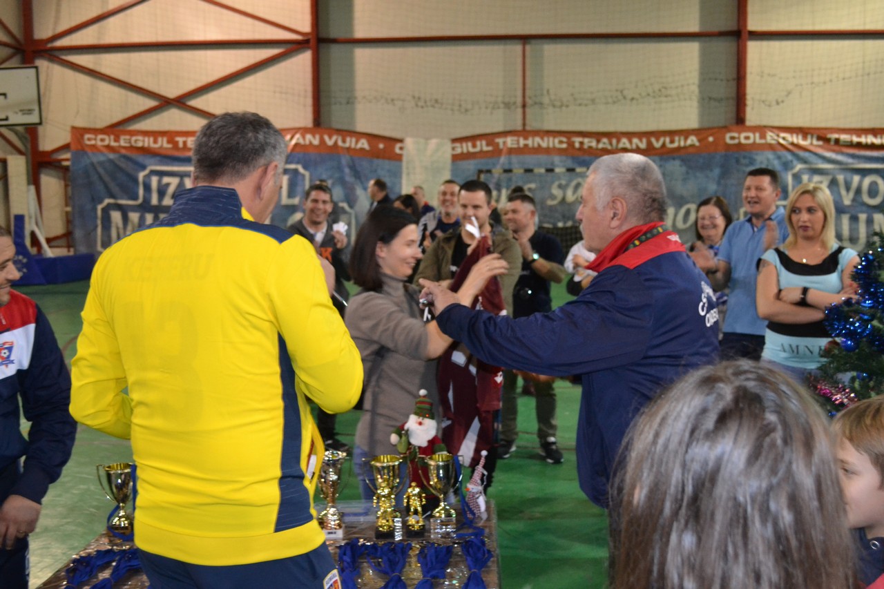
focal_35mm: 39
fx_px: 957
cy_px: 294
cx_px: 442
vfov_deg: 34.2
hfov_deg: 49.6
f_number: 4.2
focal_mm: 26
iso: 2200
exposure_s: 1/60
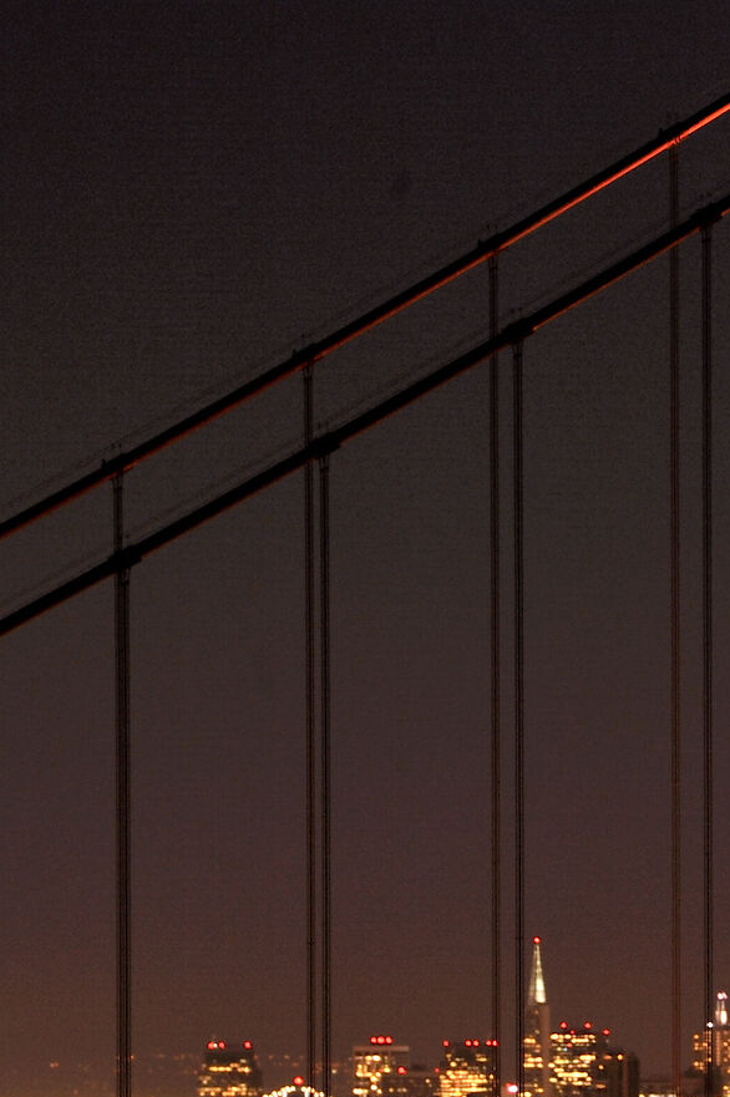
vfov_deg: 6.3
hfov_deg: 4.2
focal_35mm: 327
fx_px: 9961
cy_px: 976
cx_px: 706
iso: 200
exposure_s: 10
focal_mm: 120
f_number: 11
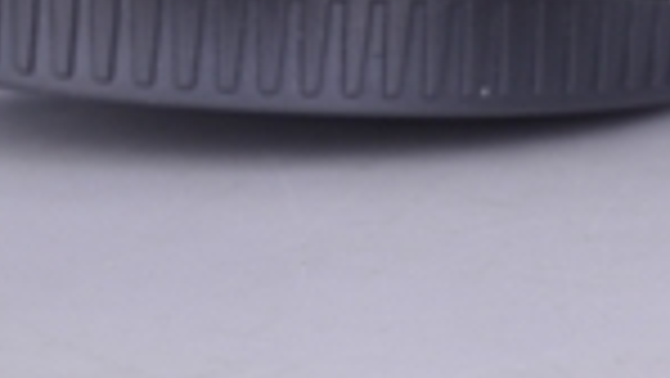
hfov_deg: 6.8
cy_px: -677
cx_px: 27
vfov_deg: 3.8
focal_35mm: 317
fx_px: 5635
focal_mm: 60
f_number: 11
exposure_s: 1/125
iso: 200
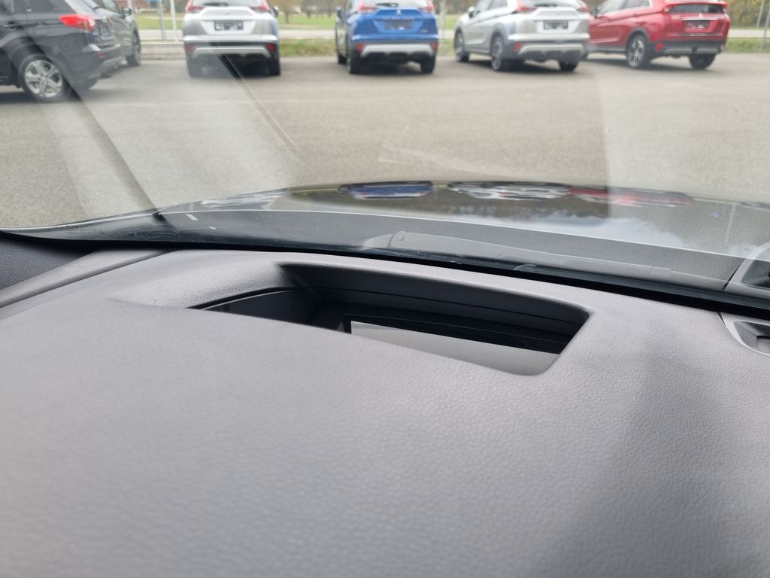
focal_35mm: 26
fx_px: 578
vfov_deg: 53.1
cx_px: 385
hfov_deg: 67.3
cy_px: 289
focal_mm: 5.4
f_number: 1.8
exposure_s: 1/180
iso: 50
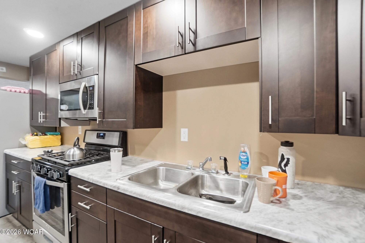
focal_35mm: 15
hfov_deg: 100.4
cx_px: 182
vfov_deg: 77.3
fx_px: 152
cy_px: 122
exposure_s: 1/45
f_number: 5.6
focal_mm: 10
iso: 125
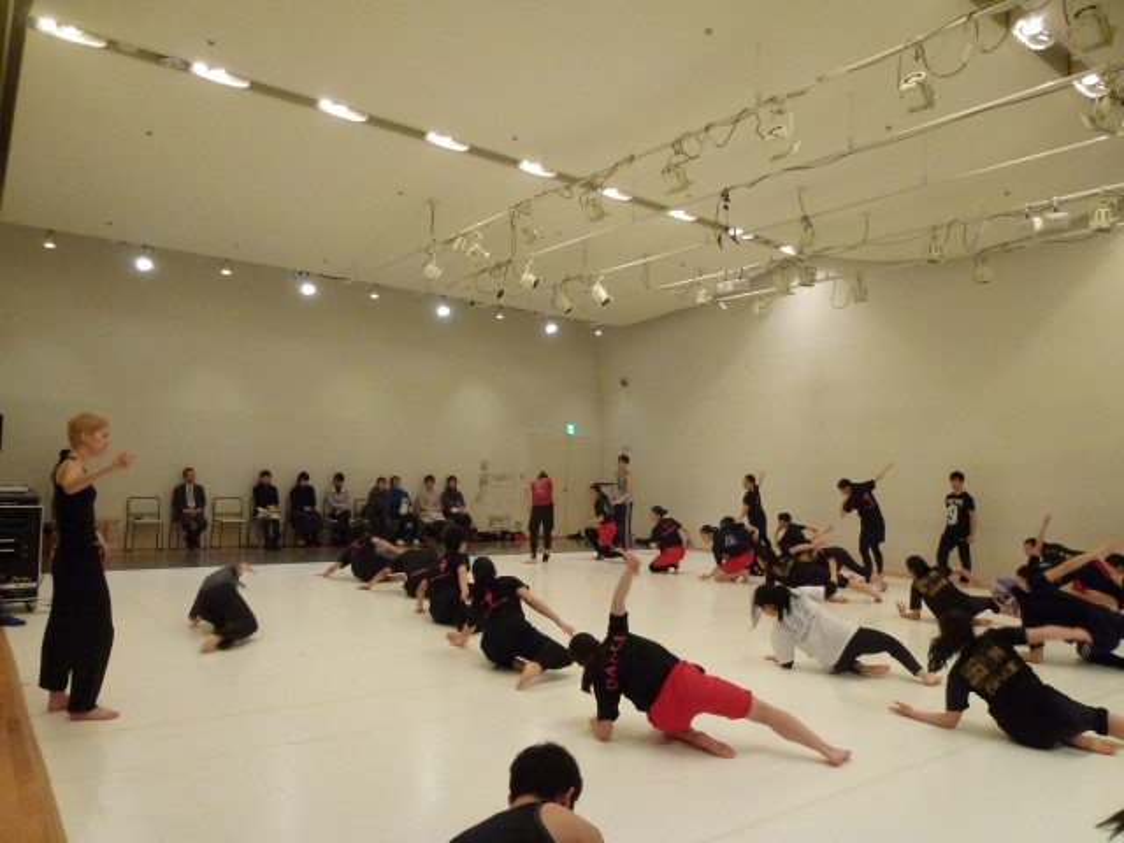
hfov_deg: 71.6
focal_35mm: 24
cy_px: 422
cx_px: 562
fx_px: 779
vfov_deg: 56.8
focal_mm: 4.3
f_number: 3.3
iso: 400
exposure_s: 1/100
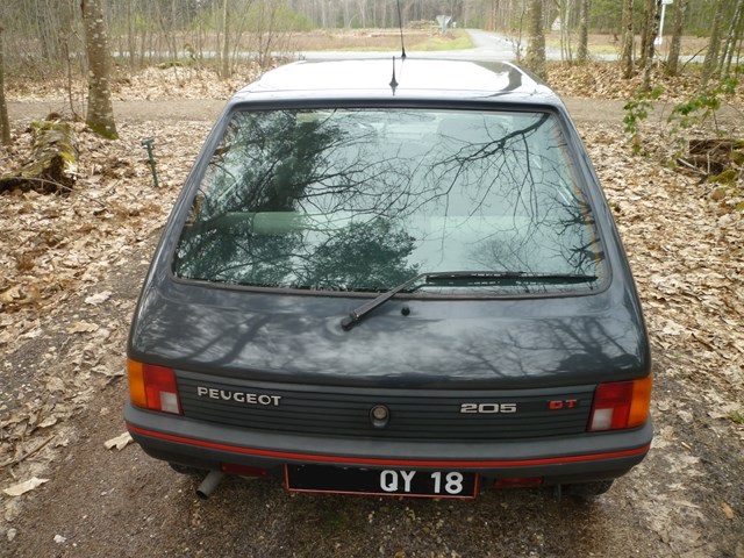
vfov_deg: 48.2
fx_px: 623
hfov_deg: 61.7
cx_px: 372
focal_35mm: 29
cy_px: 279
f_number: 3.3
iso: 80
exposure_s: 1/80
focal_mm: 5.2
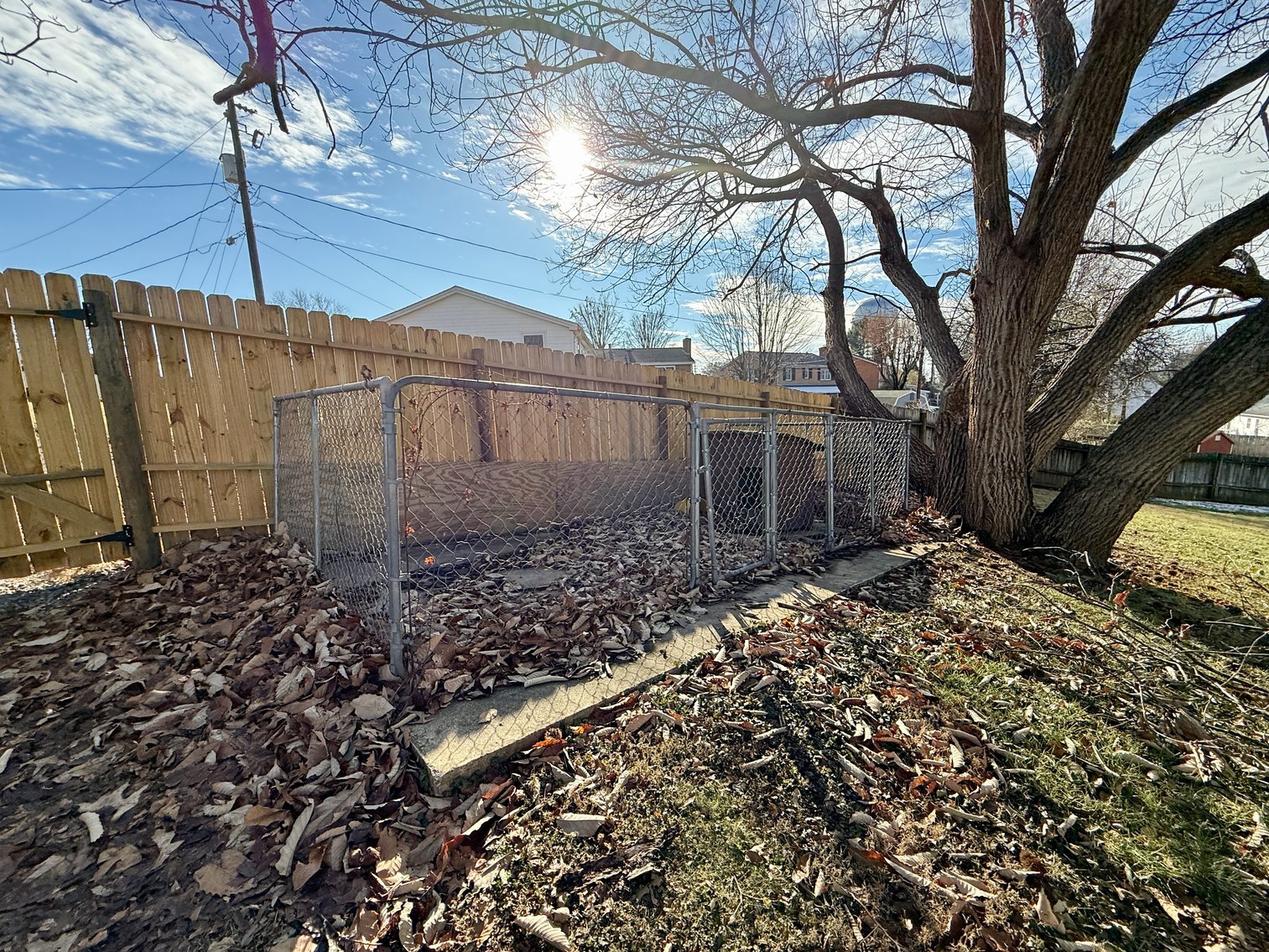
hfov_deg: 102.1
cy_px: 476
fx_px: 513
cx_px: 634
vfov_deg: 85.7
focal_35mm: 14
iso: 64
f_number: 2.2
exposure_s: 1/726
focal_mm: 2.22
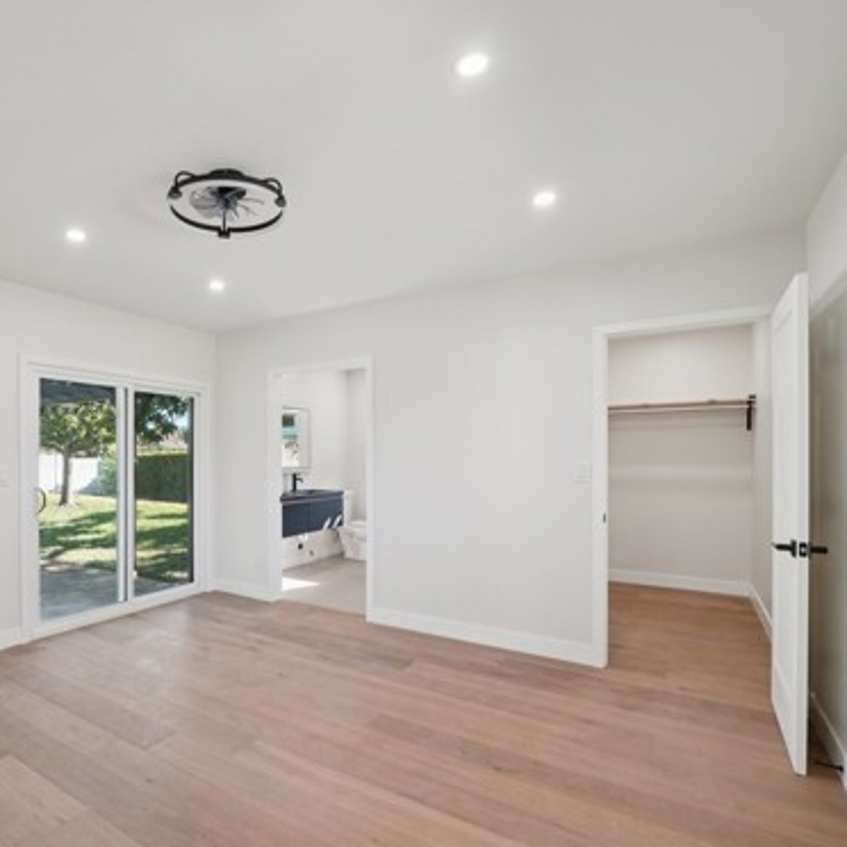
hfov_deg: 75.3
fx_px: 526
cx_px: 282
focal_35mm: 19
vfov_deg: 77.6
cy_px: 455
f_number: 8
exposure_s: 1/30
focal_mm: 13
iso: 400
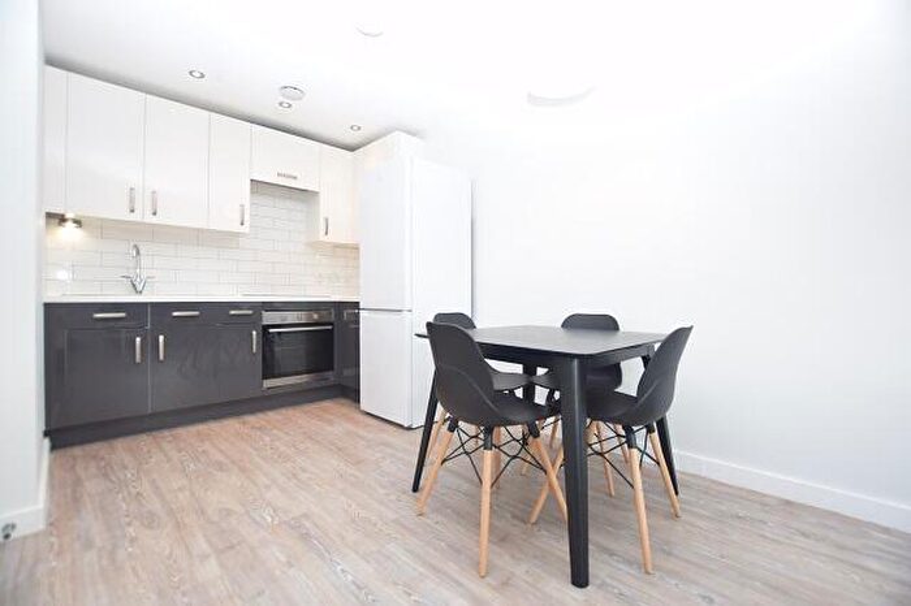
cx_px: 456
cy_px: 303
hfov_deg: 100.4
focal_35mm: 15
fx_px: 379
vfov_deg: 77.3
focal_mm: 10
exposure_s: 1/100
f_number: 4
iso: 400
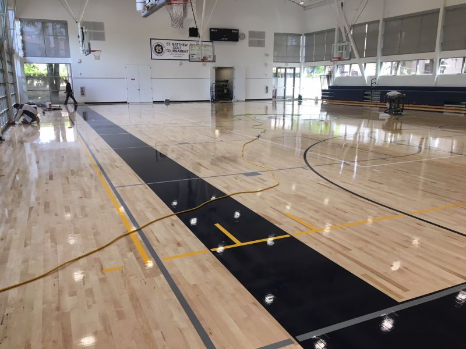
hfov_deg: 61.7
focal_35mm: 29
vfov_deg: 48.2
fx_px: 390
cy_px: 174
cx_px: 233
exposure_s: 1/40
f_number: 2.2
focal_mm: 4.15
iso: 25
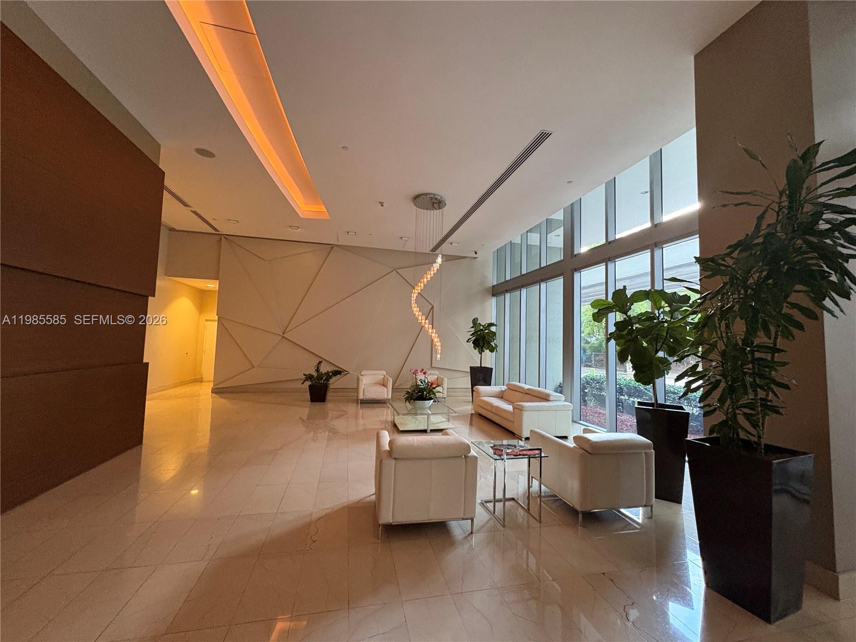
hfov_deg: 102.1
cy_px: 321
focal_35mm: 14
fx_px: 346
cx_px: 428
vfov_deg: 85.7
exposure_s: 1/60
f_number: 2.2
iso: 500
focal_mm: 2.22
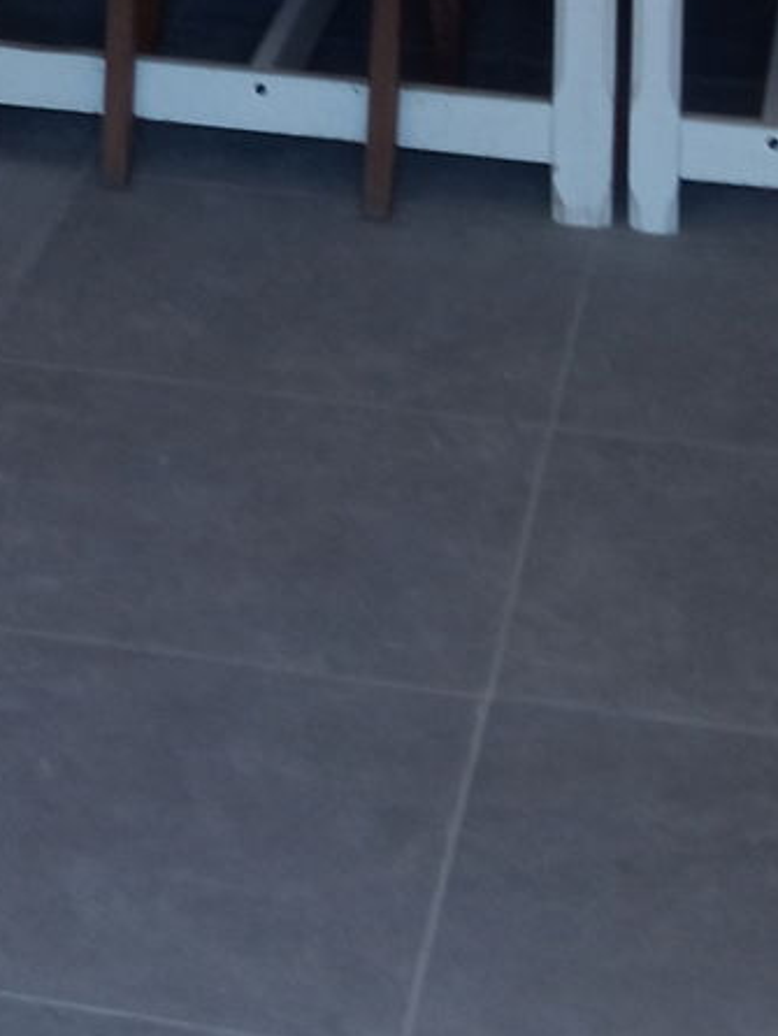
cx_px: -314
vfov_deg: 13.9
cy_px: -700
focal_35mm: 129
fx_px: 3862
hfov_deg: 11.1
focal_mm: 3.79
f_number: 2.2
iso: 119
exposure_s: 1/33.3
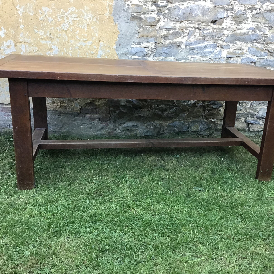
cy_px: 136
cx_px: 156
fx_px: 331
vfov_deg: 44.9
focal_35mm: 37
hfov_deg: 44.8
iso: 32
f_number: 2.4
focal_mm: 3.3
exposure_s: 1/33
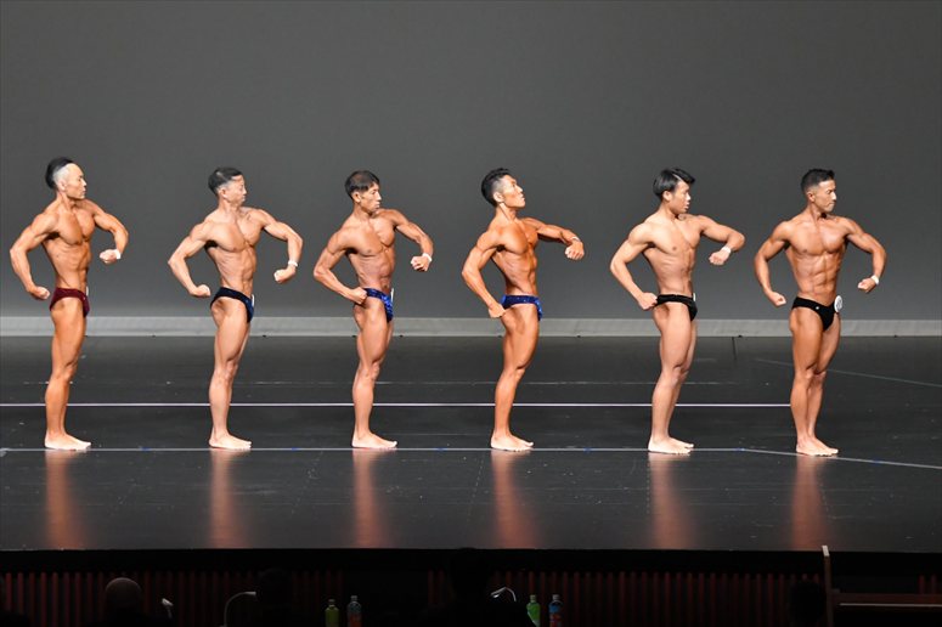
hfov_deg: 11.2
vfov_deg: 7.5
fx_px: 4786
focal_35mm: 183
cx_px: 471
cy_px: 314
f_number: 5.6
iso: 5000
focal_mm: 122
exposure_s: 1/400
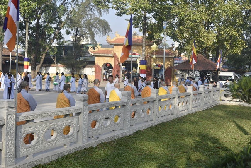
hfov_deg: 42.7
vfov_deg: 29.3
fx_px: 321
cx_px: 126
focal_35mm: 46
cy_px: 84
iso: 100
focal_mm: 46
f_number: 5.6
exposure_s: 1/320
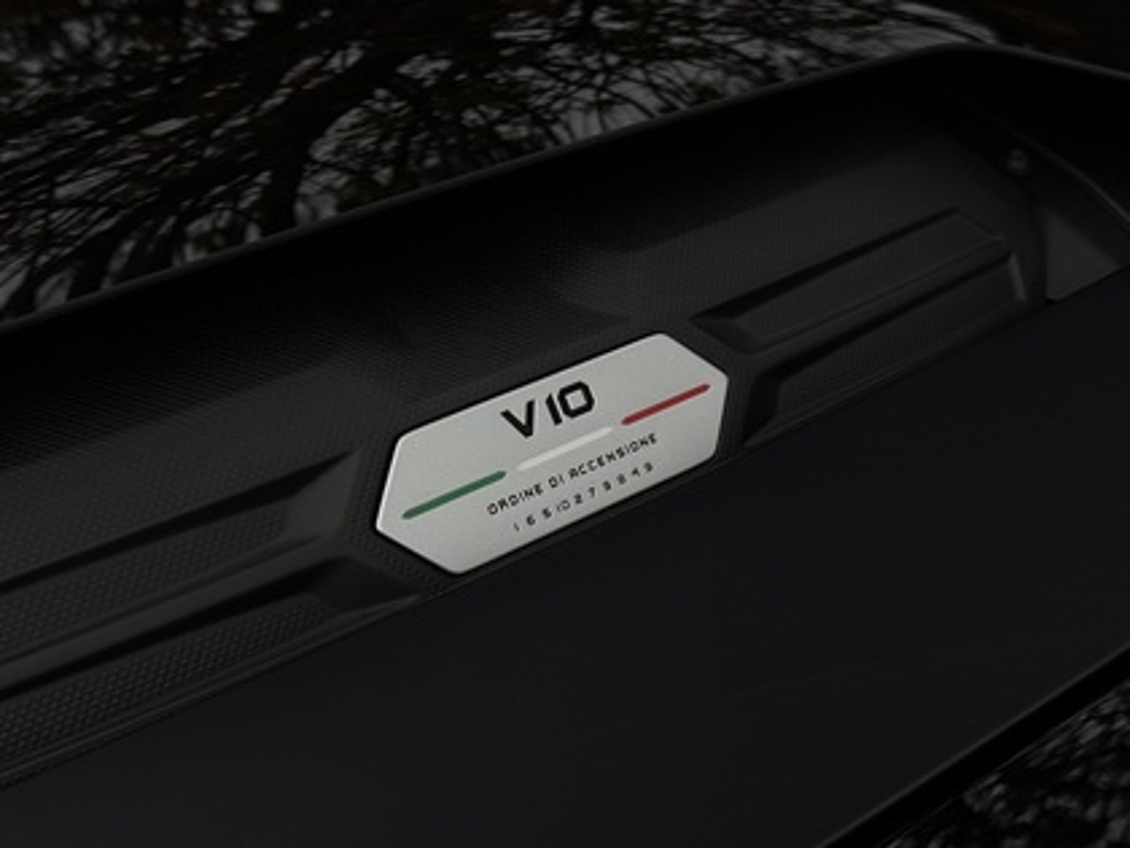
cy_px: 424
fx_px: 1567
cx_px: 565
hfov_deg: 39.7
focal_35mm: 48
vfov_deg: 30.3
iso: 64
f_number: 1.78
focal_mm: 6.76
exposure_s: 1/1678
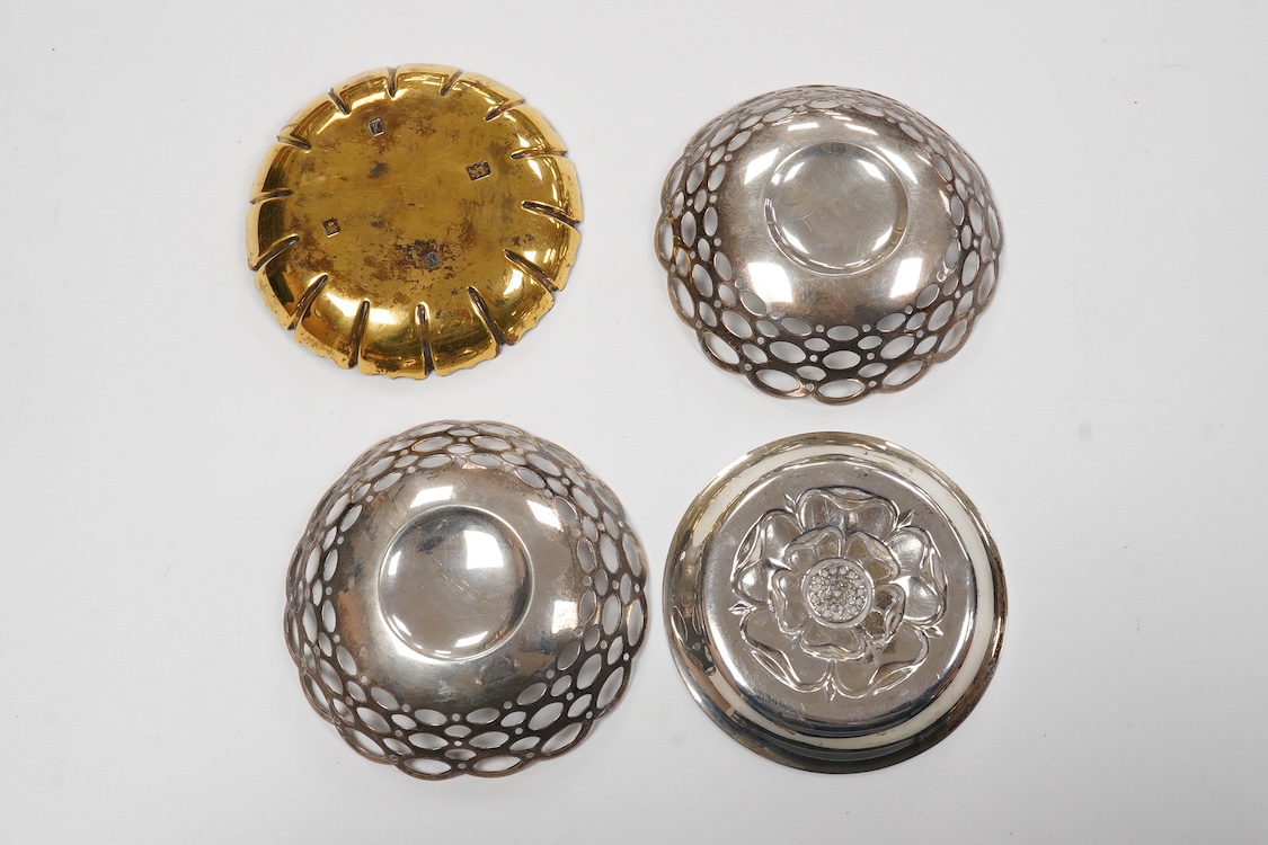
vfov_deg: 29.9
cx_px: 634
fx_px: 1585
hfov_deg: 43.6
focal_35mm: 45
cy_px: 422
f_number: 18
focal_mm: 30
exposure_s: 1/100
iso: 2500
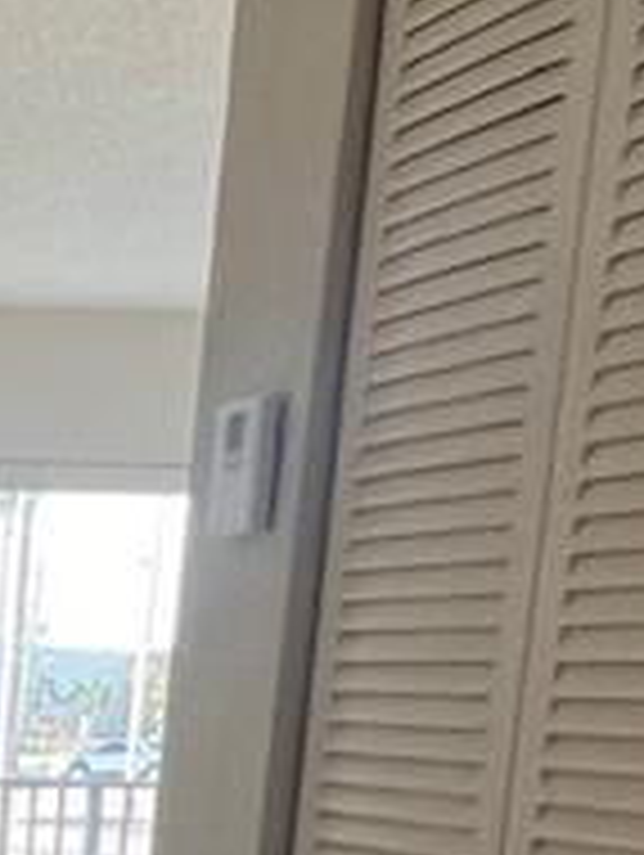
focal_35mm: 82
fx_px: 2030
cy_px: 1040
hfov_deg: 13.9
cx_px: -802
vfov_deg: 21.9
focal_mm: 1.57
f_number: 1.8
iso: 64
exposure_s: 1/120
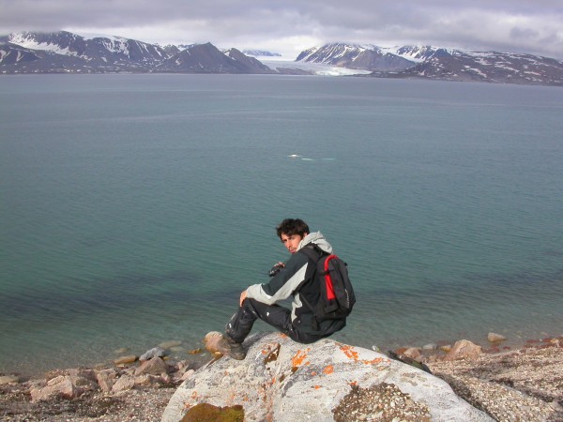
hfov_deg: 49.0
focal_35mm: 38
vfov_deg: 37.7
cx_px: 282
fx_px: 618
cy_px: 211
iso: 100
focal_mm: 7.85
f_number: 7.5
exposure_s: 1/297
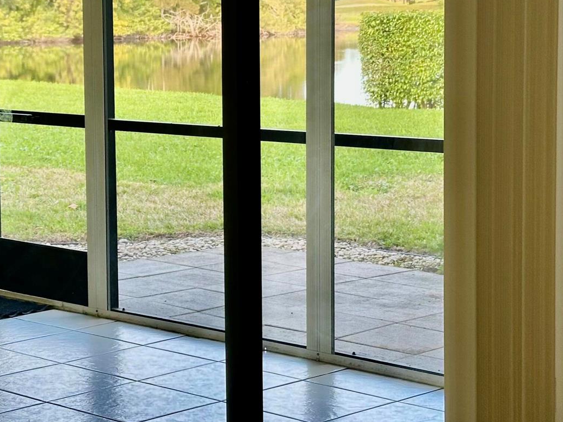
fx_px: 1545
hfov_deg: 20.6
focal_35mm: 95
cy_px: 142
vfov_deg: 15.5
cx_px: 181
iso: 50
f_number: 1.78
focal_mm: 6.86
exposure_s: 1/60
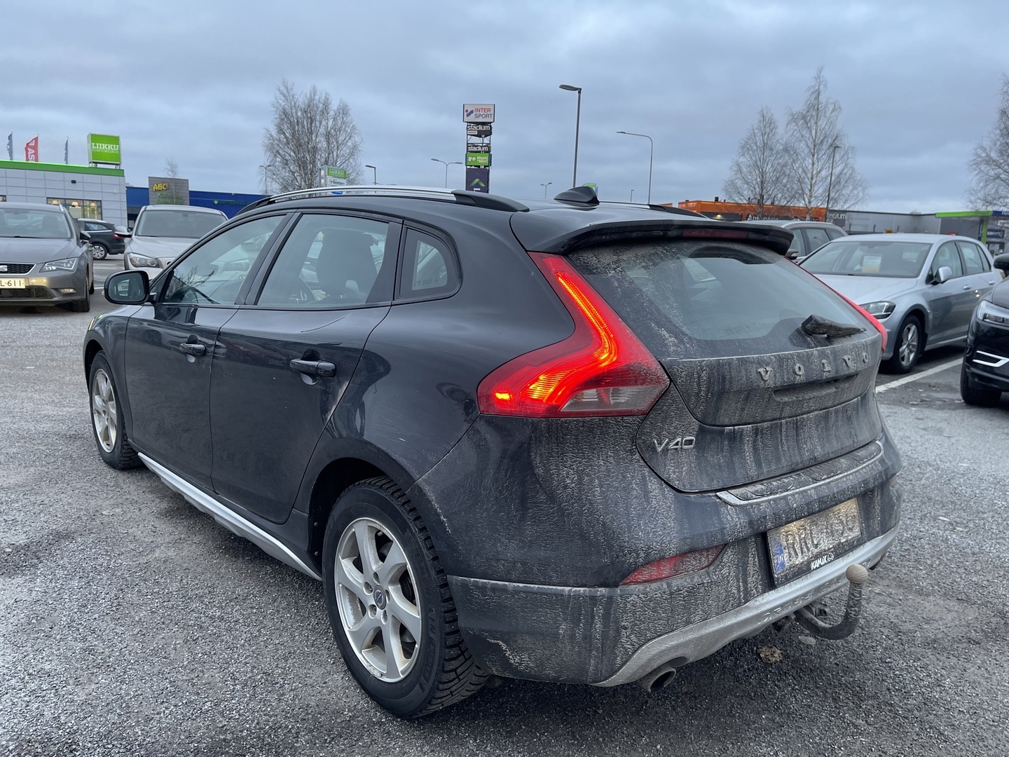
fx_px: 729
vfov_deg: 54.9
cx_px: 504
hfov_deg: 69.4
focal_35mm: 25
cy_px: 378
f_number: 1.6
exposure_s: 1/114
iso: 125
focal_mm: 5.1
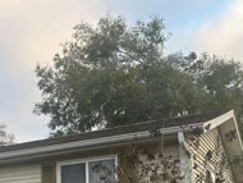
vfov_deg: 22.1
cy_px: 200
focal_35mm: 63
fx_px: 443
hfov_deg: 28.1
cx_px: -19
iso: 80
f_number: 1.78
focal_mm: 6.86
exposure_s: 1/376
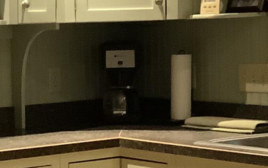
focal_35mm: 145
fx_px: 1059
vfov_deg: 9.0
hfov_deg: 13.9
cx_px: -74
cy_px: 104
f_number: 2.4
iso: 320
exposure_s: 1/30
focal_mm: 3.3
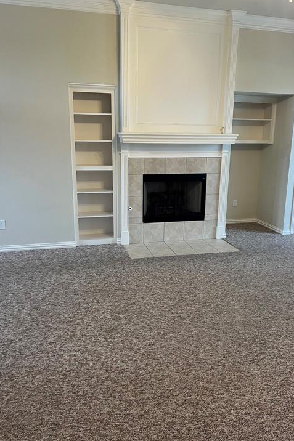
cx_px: 158
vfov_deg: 63.7
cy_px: 214
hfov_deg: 44.9
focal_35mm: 29
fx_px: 355
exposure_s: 1/60
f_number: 1.5
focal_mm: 5.7
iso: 125
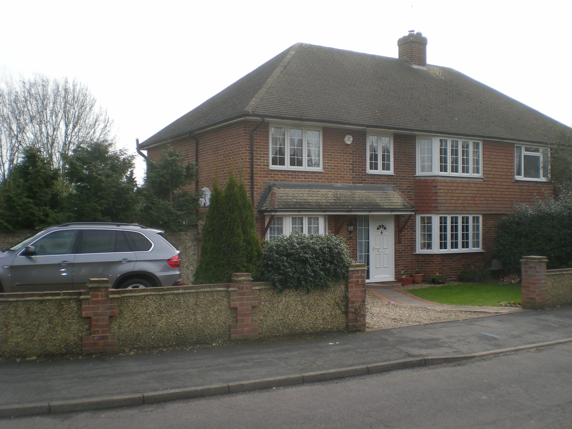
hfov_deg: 49.0
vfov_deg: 37.7
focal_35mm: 38
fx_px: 628
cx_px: 286
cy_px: 214
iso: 77
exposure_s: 1/260
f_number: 4.6
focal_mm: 6.3
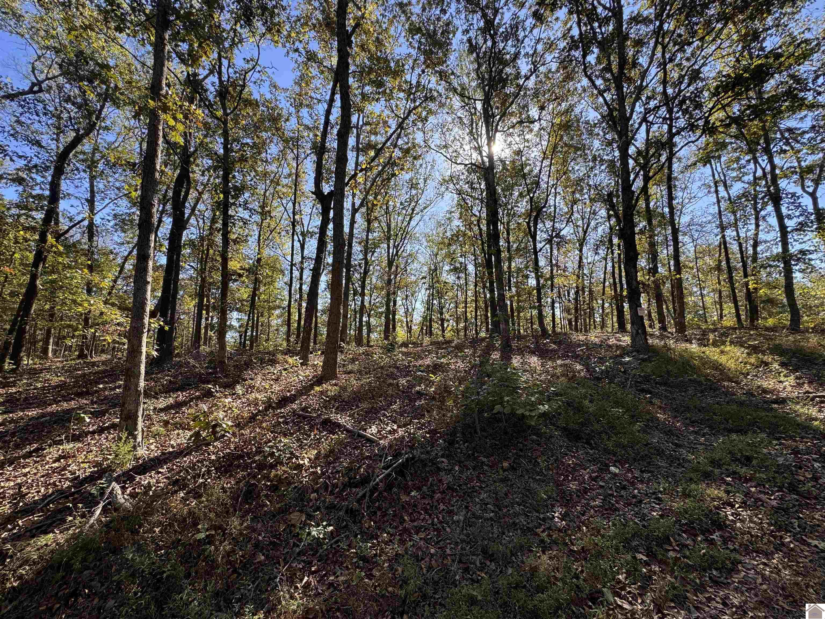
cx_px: 412
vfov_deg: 85.7
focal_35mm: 14
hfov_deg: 102.1
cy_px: 310
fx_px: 334
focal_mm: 2.22
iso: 40
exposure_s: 1/515
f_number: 2.2
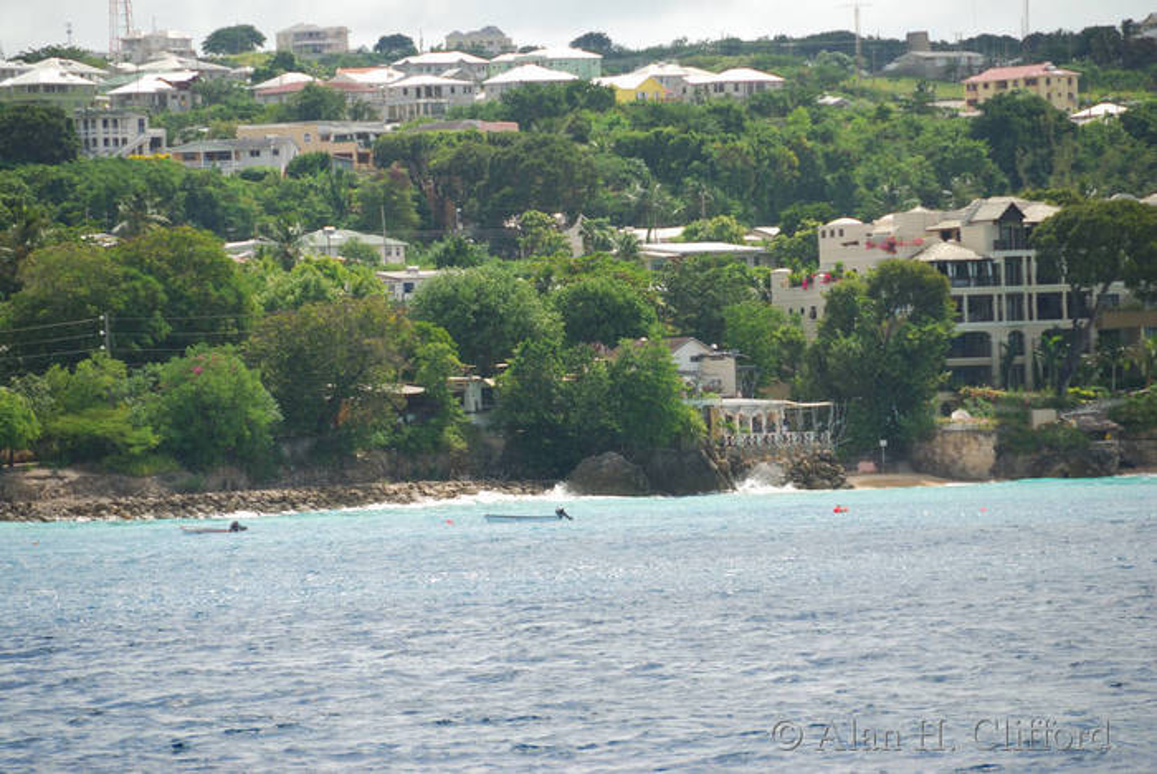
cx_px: 578
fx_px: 9649
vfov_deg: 4.6
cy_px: 387
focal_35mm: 300
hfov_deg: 6.9
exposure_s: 1/320
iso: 100
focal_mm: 200
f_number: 5.6
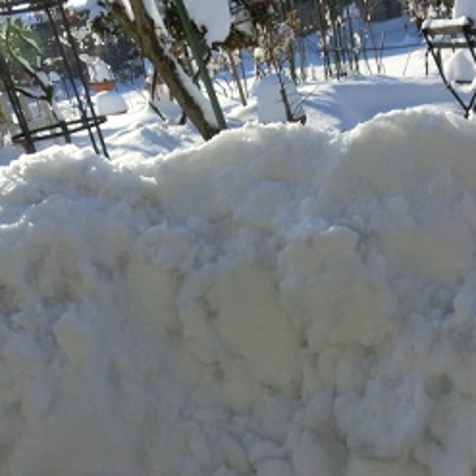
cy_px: 272
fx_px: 622
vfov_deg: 41.8
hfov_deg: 41.3
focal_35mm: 40
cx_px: 320
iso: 80
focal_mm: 4.4
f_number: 8
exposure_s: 1/200
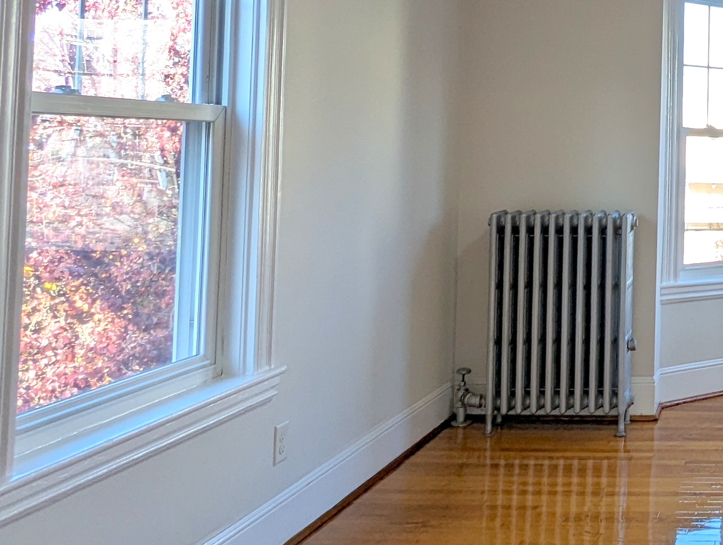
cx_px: 852
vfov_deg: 30.8
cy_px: 107
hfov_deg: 33.9
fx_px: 962
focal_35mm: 46
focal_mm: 2.35
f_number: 2.2
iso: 85
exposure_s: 1/120
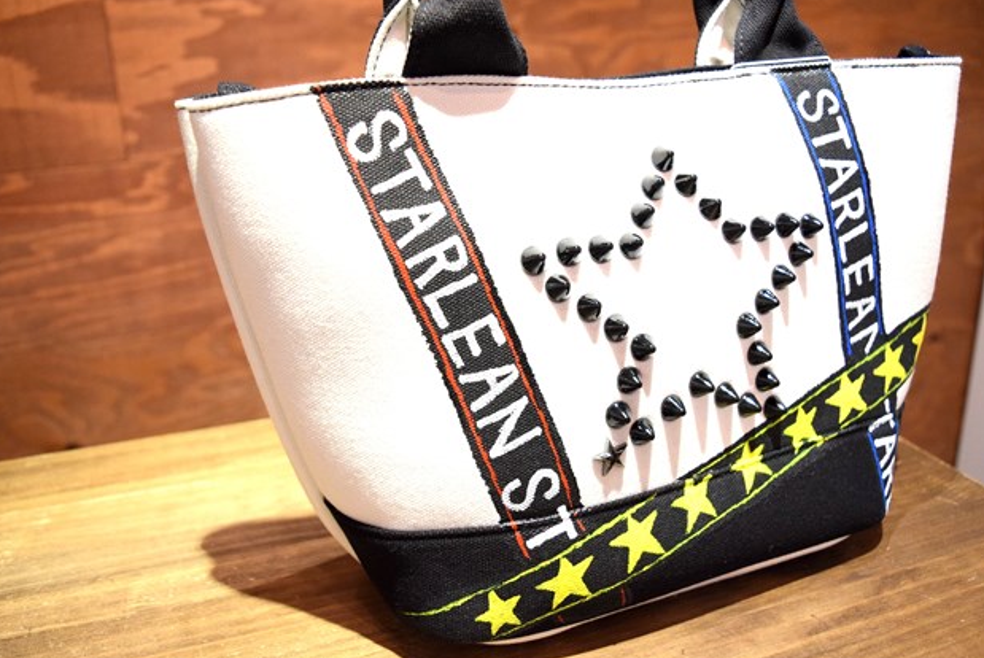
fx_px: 848
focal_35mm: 31
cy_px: 335
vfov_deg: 42.4
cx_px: 498
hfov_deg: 60.2
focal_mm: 20
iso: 2000
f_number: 3.8
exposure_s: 1/60
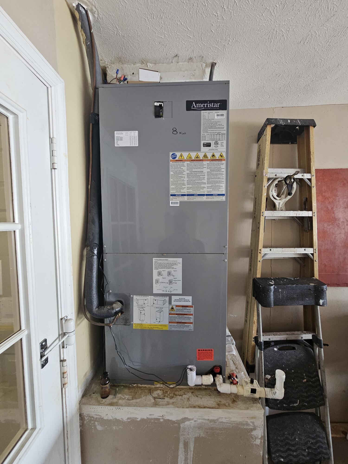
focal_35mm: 13
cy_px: 232
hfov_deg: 89.9
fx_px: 174
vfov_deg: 106.2
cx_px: 174
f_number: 2.2
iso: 320
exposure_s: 1/40
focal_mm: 2.2
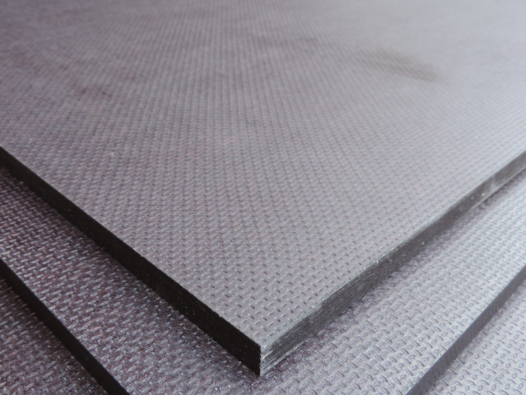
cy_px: 198
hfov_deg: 52.6
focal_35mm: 35
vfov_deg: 40.7
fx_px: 532
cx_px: 263
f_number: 3.3
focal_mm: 6.2
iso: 80
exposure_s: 1/80
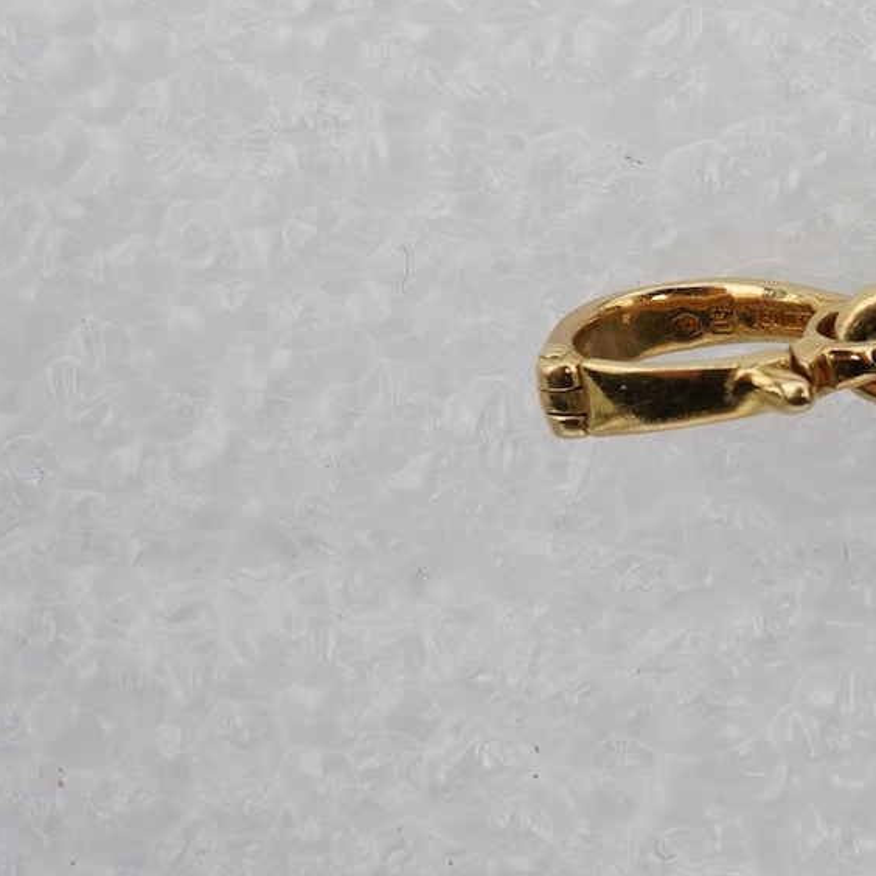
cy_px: 393
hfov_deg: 13.3
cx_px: 1391
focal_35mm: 122
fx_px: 3493
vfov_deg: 14.3
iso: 500
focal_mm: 30
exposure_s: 1/125
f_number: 16
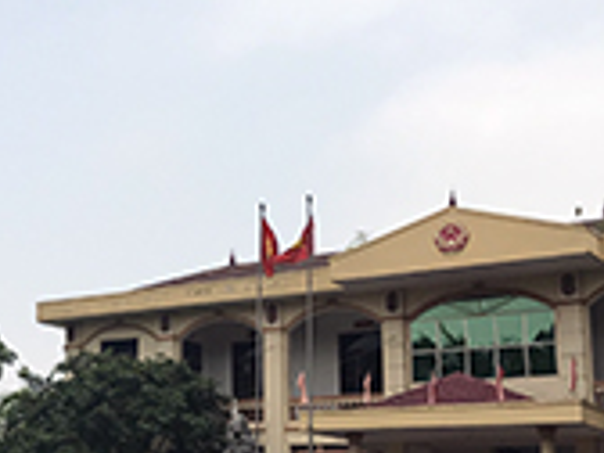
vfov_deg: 20.7
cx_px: 38
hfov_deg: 26.3
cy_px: 279
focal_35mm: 71
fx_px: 1239
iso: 20
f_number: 1.8
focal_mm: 3.99
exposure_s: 1/2994
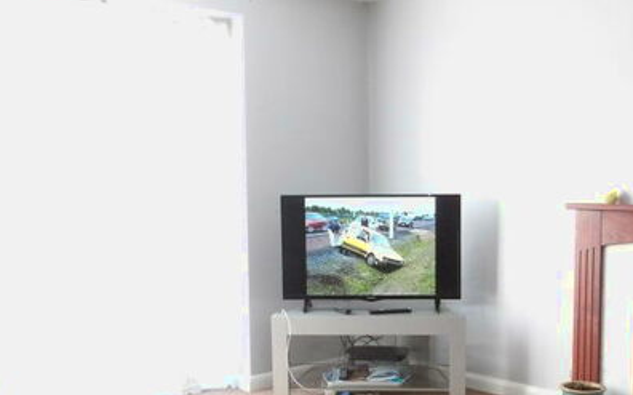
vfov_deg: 28.4
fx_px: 776
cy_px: 253
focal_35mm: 45
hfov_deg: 44.0
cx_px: 400
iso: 500
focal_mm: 4.3
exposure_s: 1/15
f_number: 4.1
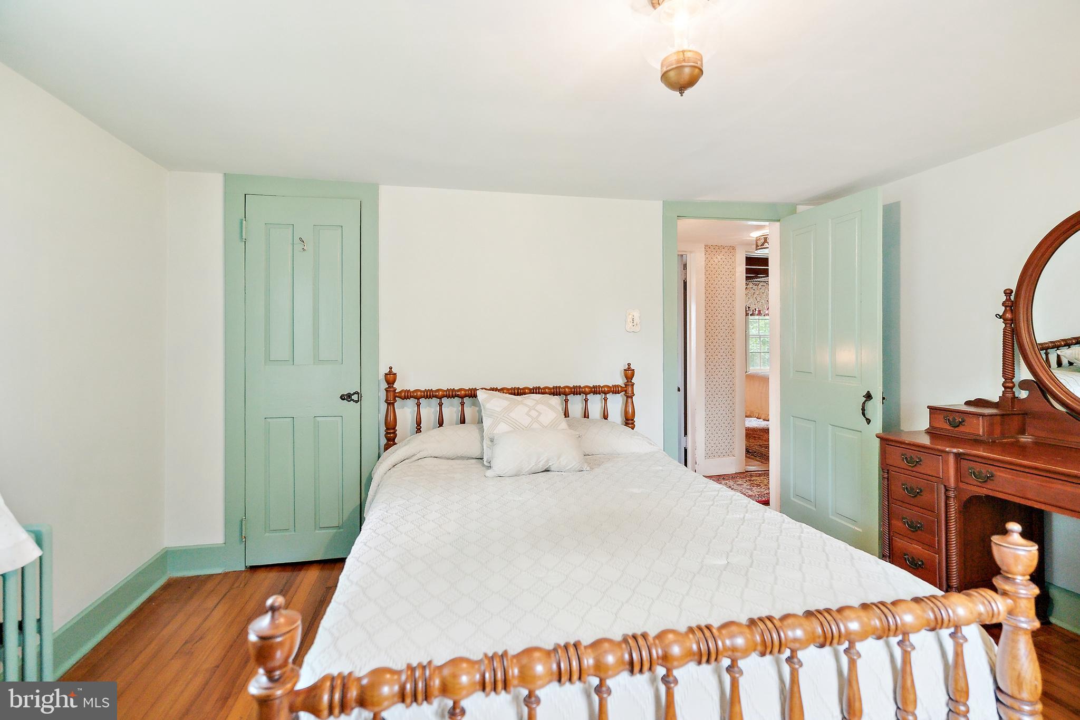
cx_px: 540
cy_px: 360
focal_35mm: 16
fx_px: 480
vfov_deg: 73.7
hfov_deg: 96.7
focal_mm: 16
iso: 1000
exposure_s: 1/60
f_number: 4
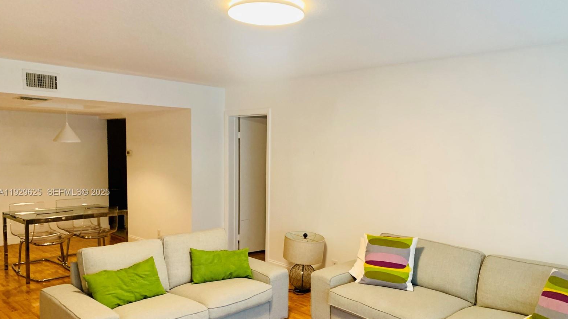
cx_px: 287
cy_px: 193
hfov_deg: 66.1
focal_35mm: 29
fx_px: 437
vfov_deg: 40.0
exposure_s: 1/60
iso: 250
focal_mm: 4.25
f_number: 1.8
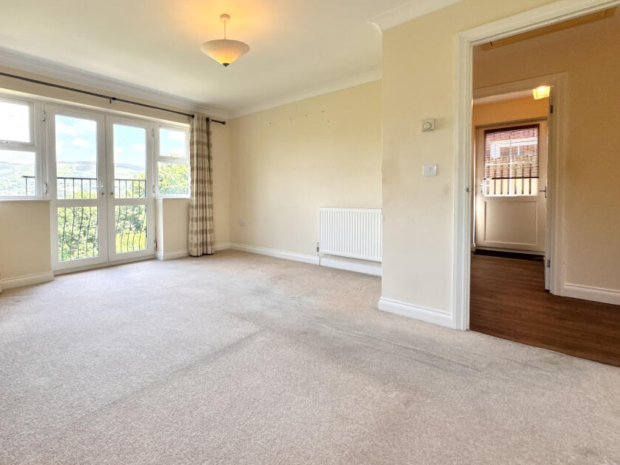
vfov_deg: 74.4
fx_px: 304
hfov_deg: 89.9
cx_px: 249
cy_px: 204
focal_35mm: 17
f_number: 2.2
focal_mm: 2.22
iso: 40
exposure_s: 1/99
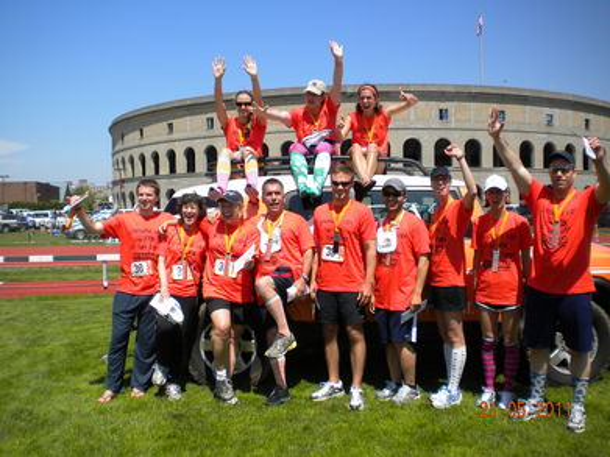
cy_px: 228
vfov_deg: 40.7
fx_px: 617
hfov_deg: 52.6
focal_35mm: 35
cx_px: 305
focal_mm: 6.3
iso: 80
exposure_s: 1/694
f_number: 4.6
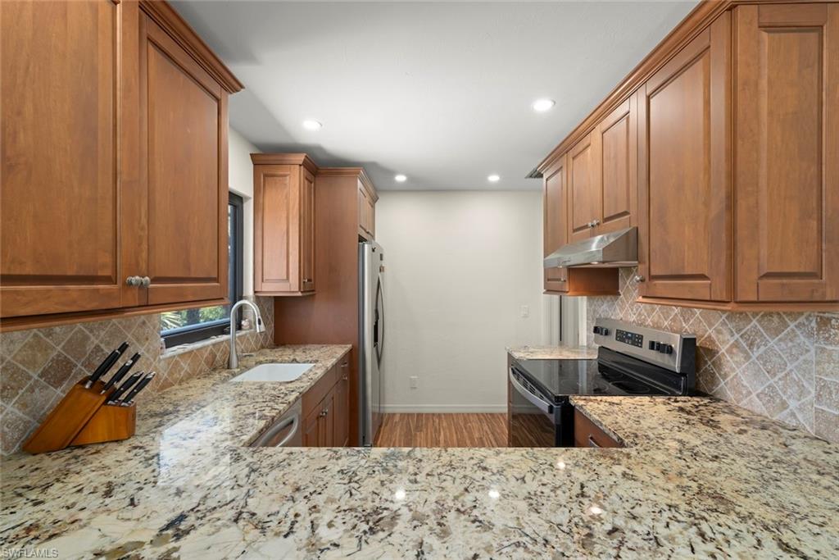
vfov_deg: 73.8
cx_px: 420
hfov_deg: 96.7
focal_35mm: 16
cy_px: 280
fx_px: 373
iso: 400
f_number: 11
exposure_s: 1/2
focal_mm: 16
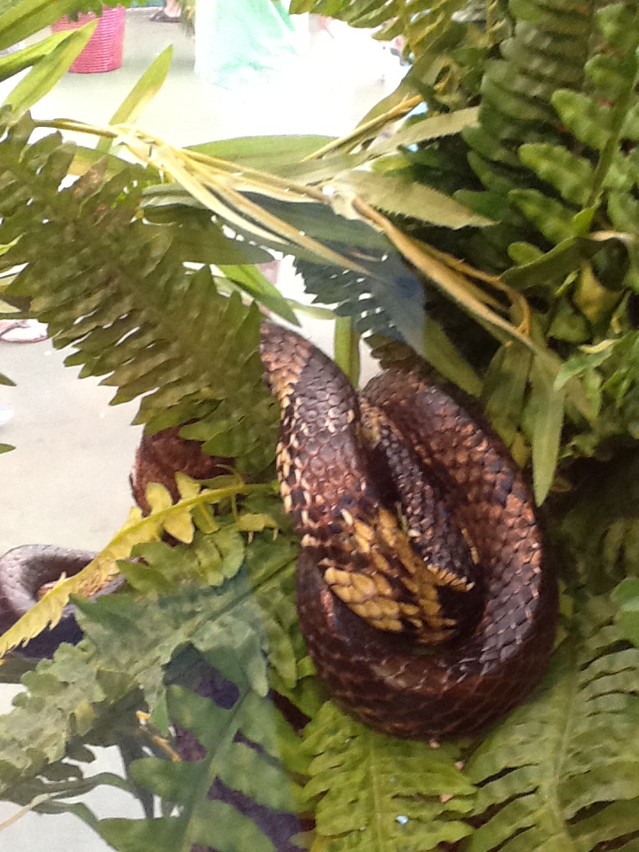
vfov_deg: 56.8
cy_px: 426
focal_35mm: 32
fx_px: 788
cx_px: 320
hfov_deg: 44.2
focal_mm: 2.03
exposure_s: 1/30
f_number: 2.4
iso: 160
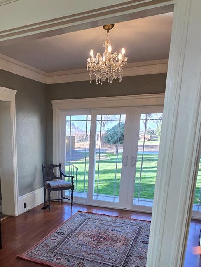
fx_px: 232
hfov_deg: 45.1
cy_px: 202
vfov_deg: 56.8
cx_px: 48
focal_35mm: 30
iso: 80
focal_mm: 2.2
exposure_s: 1/120
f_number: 2.2
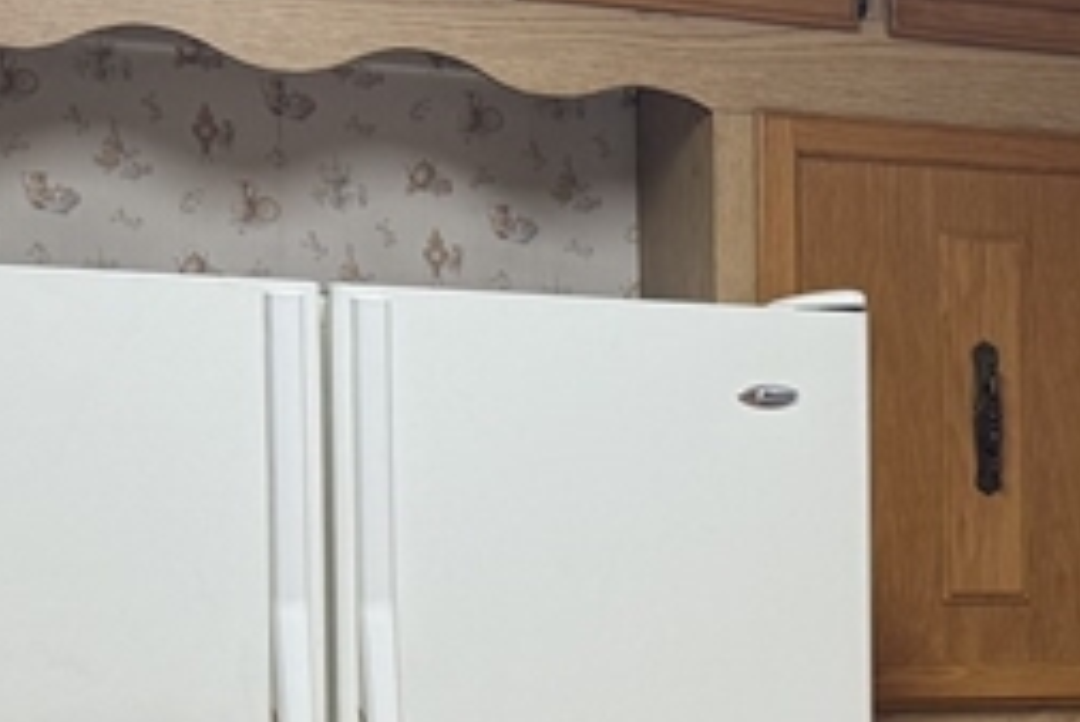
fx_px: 3032
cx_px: 1328
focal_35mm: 101
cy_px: 722
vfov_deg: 13.4
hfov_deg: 19.0
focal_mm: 6.76
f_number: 1.78
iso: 200
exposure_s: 1/120
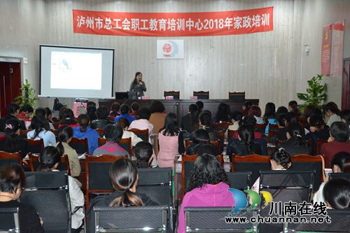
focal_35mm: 52
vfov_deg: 25.7
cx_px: 175
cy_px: 116
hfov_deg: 37.9
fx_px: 510
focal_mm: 35
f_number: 4.5
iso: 3200
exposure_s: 1/60
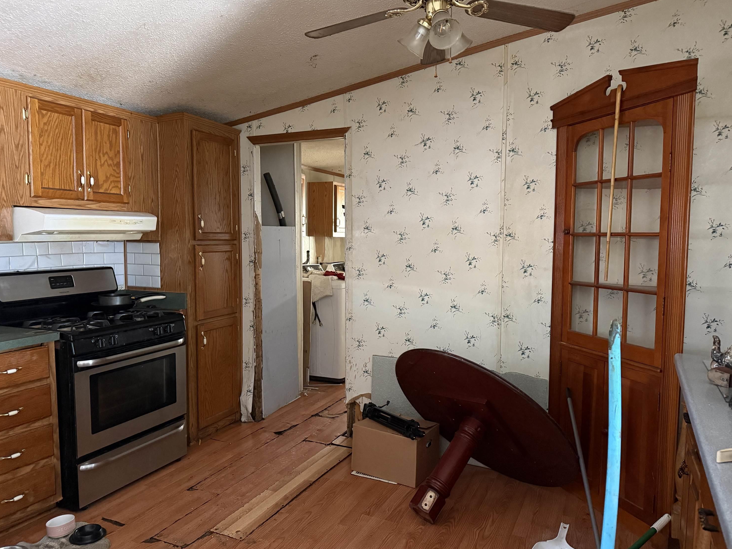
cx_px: 371
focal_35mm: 25
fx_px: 529
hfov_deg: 69.4
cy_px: 273
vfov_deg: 54.9
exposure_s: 1/39
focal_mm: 6.76
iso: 1000
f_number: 1.78
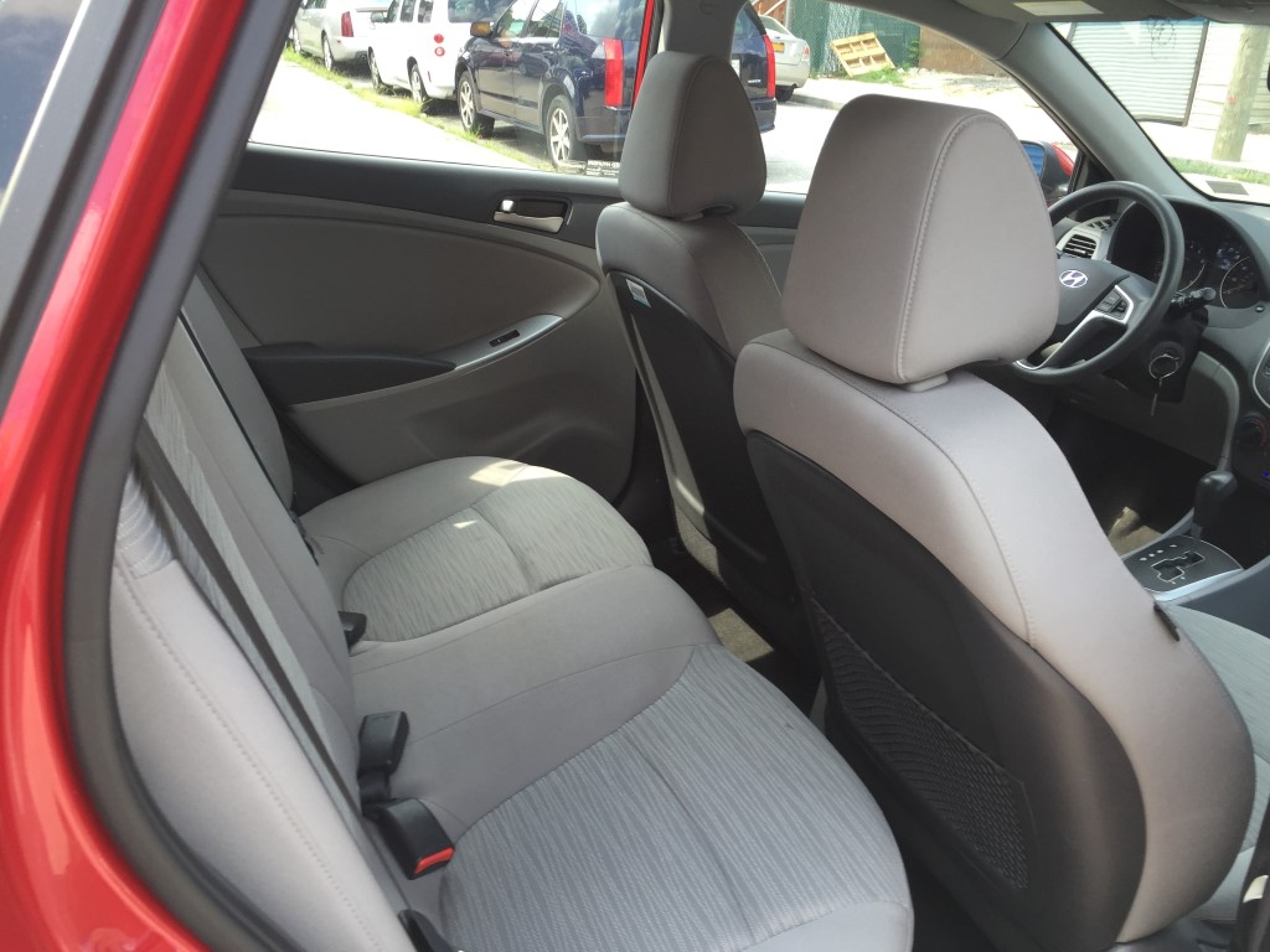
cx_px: 635
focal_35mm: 29
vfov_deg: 48.2
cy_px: 476
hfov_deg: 61.7
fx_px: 1064
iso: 32
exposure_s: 1/170
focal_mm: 4.15
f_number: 2.2
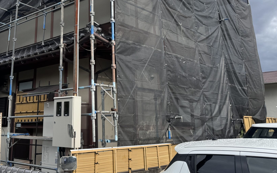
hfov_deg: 48.2
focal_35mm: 40
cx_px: 86
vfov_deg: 31.3
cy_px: 37
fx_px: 302
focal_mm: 6.76
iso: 80
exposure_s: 1/1678
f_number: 1.78
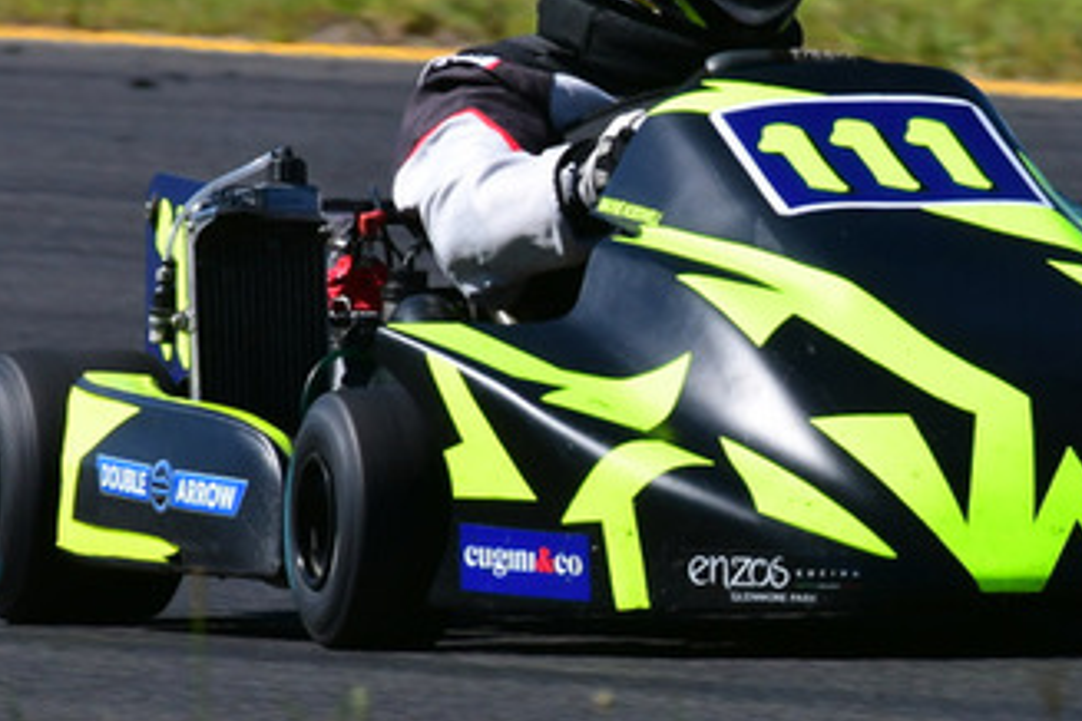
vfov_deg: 0.7
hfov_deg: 1.1
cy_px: 202
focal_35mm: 1838
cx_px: 758
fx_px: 55238
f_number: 13
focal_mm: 500
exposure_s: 1/640
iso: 500
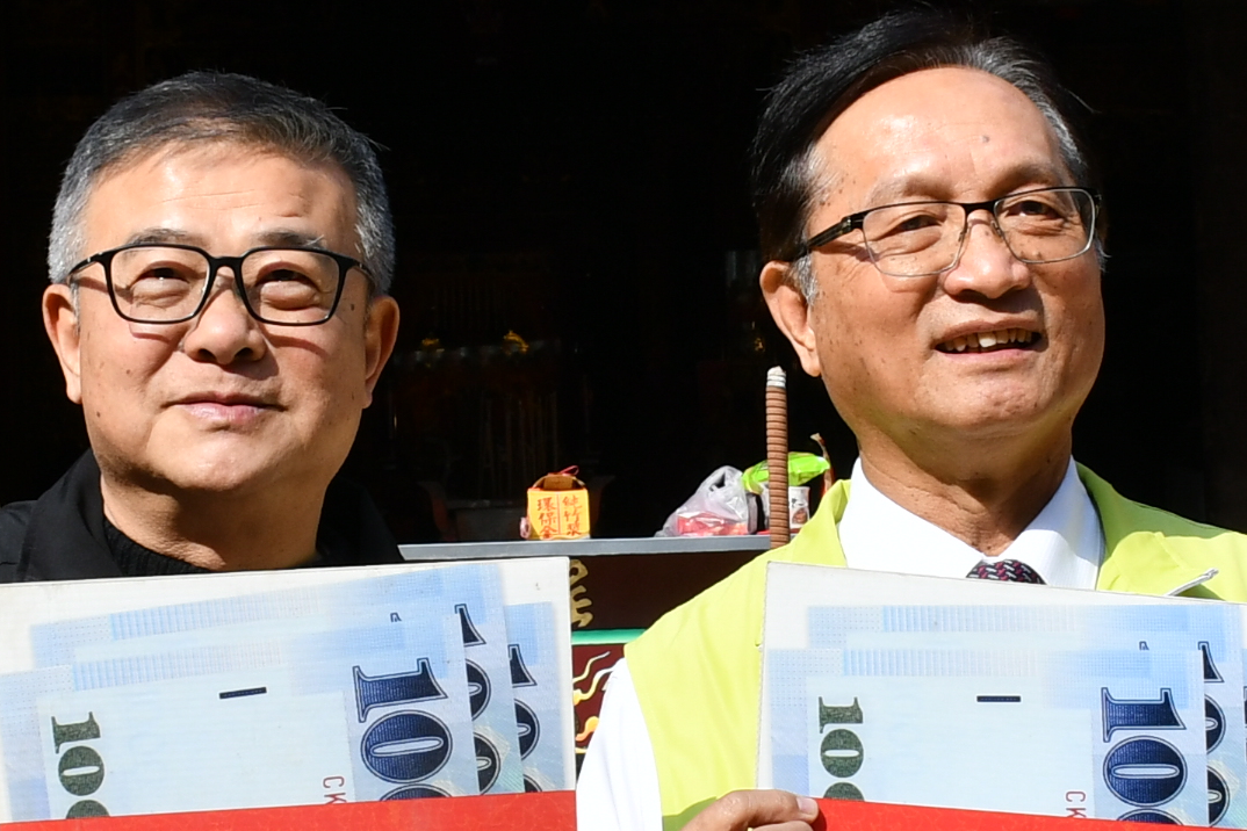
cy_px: 478
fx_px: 3637
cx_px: 649
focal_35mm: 105
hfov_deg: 19.5
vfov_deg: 13.0
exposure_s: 1/400
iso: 200
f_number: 10
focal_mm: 18
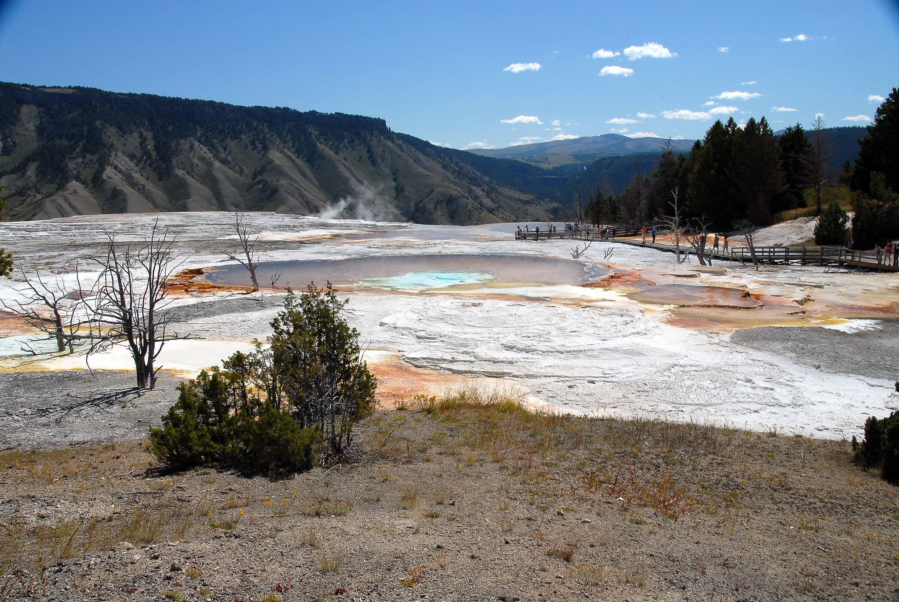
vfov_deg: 40.1
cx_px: 450
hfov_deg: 57.2
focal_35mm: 33
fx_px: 825
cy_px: 301
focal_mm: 22
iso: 100
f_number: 13
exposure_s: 1/60
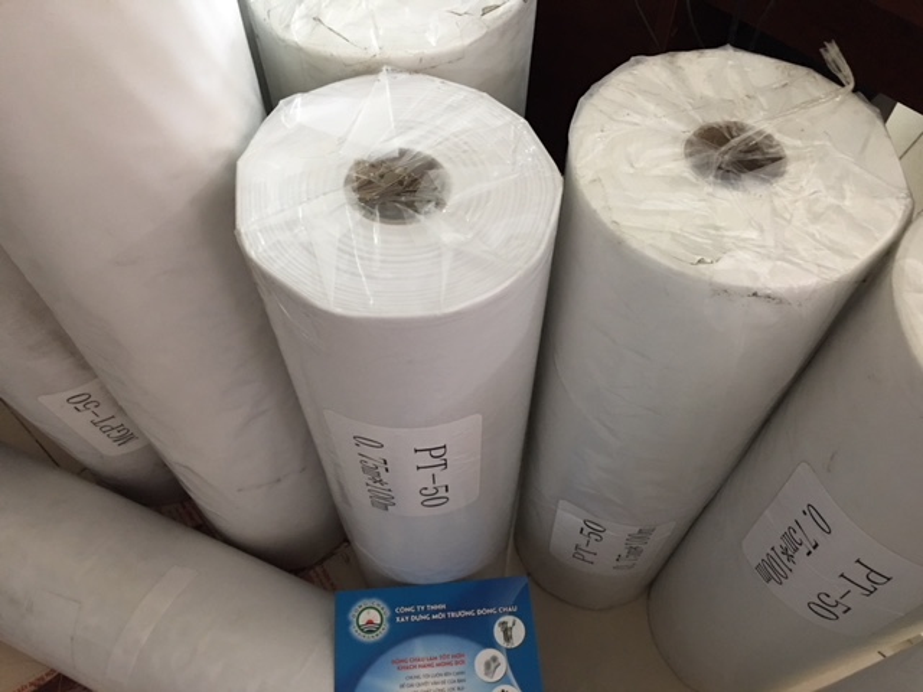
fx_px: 773
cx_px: 462
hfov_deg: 61.7
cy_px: 346
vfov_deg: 48.2
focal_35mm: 29
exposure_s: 1/8
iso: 125
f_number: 2.2
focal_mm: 4.15
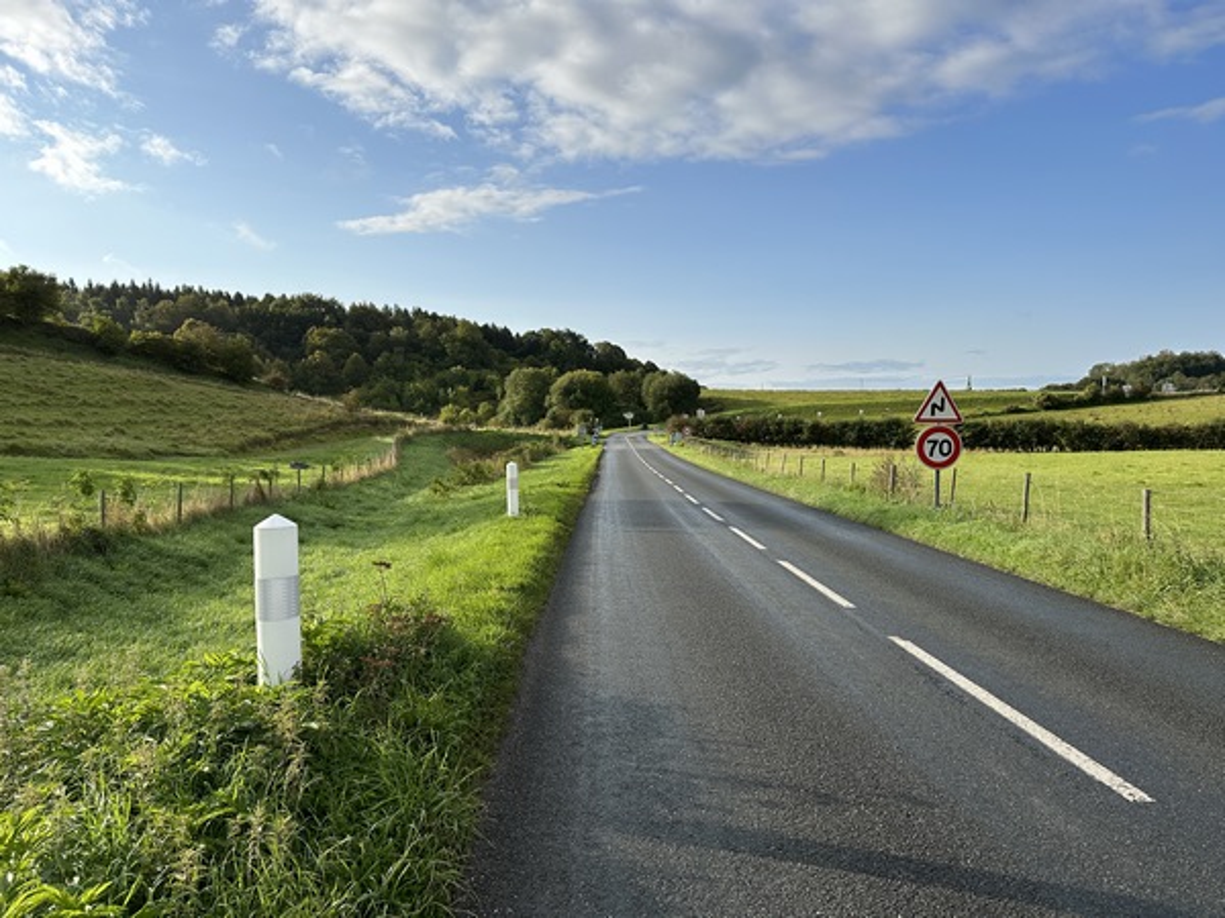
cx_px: 612
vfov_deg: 56.8
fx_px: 849
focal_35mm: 24
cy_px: 459
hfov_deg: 71.6
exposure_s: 1/4762
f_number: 1.78
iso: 80
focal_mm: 6.86
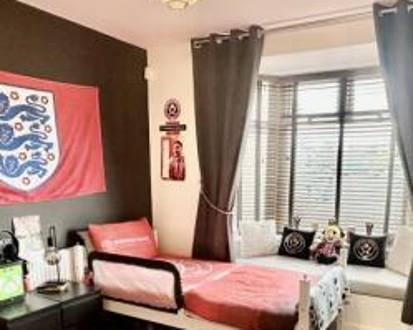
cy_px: 233
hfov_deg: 55.3
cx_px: 245
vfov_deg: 44.7
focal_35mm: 32
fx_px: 391
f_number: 2.2
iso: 250
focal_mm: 2.22
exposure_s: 1/50
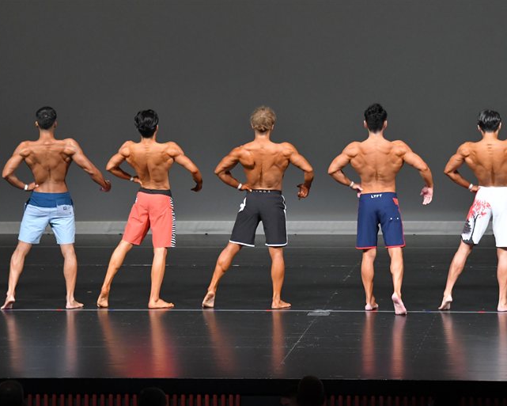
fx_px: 3182
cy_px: 203
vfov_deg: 7.3
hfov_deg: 9.1
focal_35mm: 212
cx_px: 282
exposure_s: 1/400
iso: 4000
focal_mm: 125
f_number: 5.6
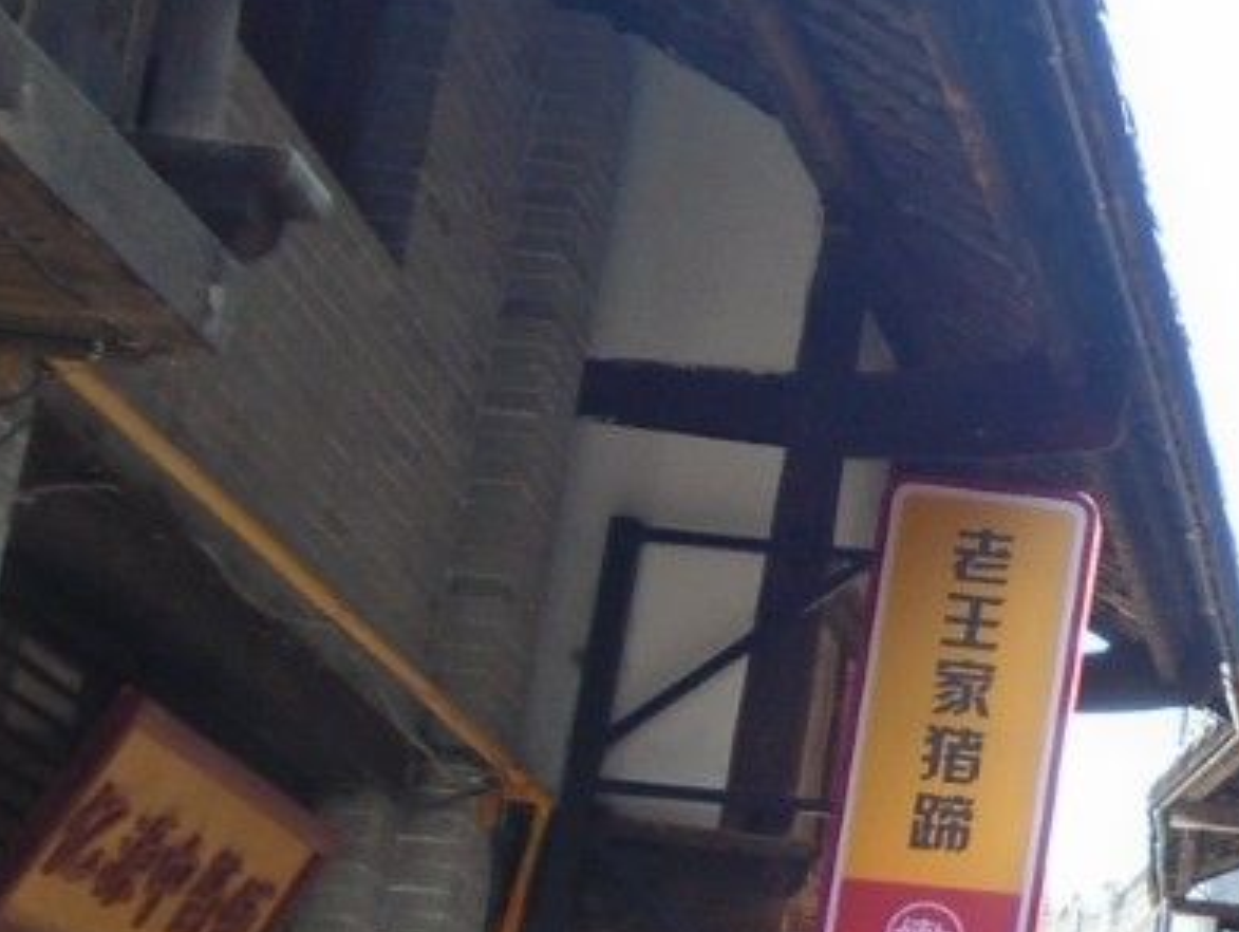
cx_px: 2034
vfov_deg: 15.9
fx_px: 3332
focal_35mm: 93
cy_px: 583
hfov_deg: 18.0
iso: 100
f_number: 3.2
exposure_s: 1/80
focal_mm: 4.6
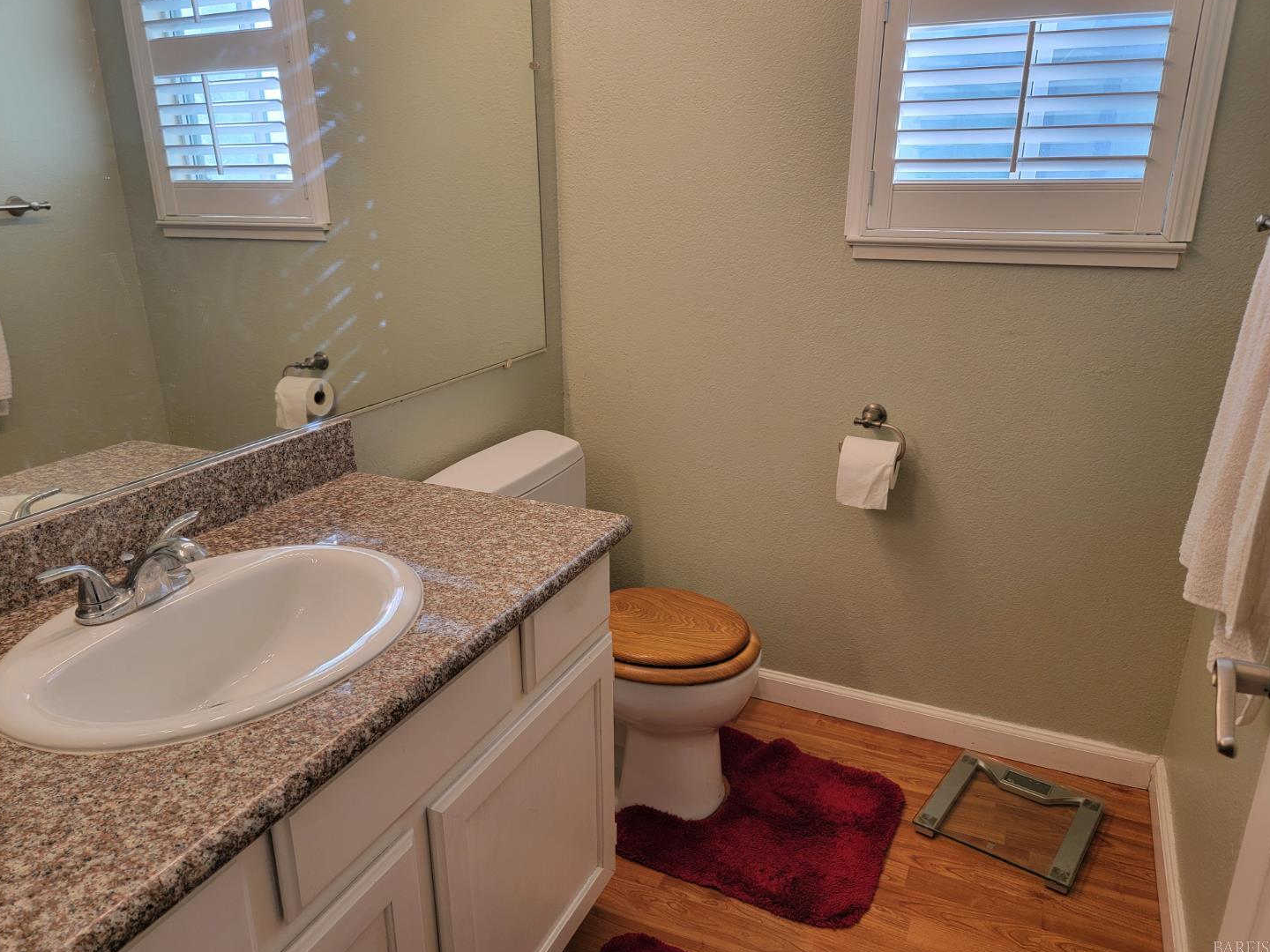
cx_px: 624
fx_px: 917
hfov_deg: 69.4
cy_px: 483
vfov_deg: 54.9
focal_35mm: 25
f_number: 1.8
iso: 40
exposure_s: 1/120
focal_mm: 6.7
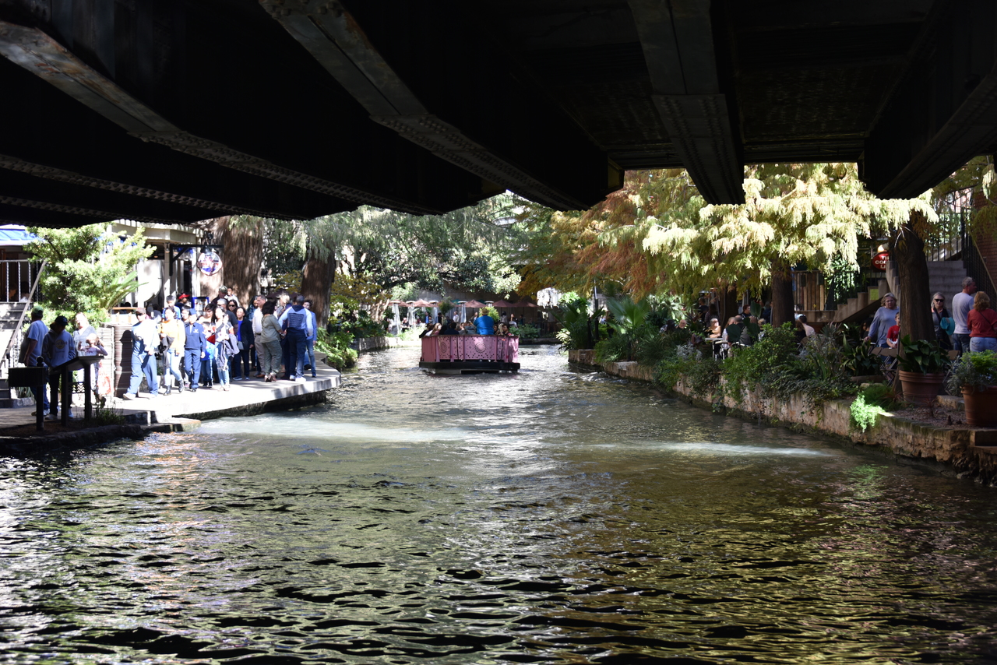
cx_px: 498
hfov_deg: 29.6
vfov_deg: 20.0
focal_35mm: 68
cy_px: 332
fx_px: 1884
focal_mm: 68
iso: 200
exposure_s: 1/160
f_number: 4.8
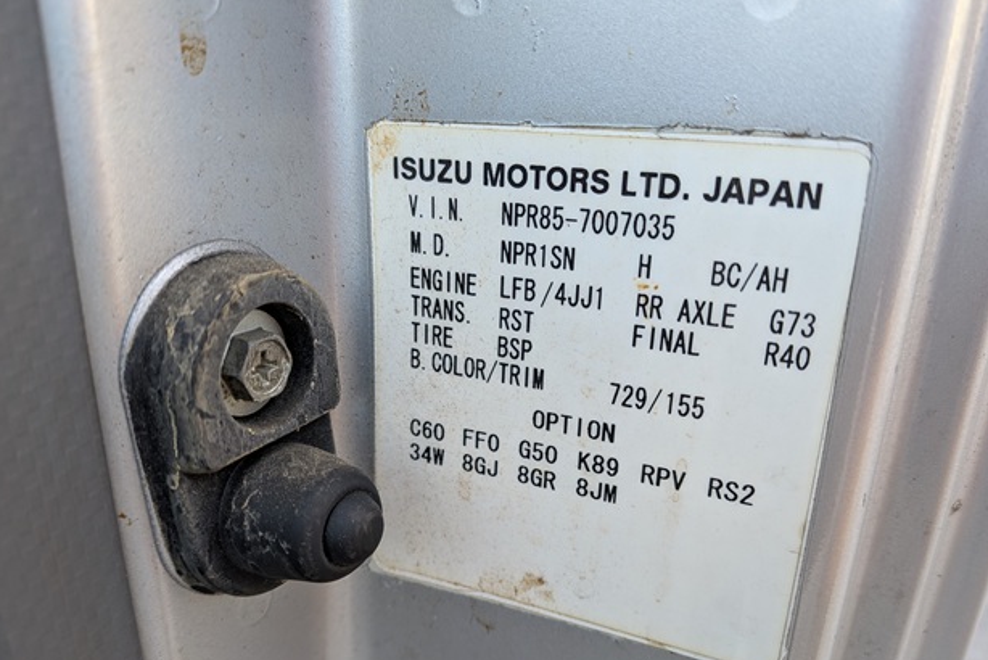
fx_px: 714
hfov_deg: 69.4
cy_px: 373
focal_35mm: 26
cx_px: 499
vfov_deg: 49.5
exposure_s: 1/100
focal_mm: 4.53
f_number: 1.7
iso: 52
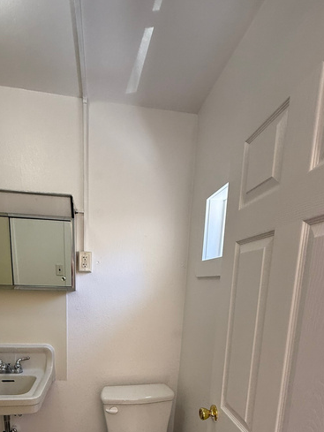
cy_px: 331
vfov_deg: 70.5
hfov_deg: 60.8
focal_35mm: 22
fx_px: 274
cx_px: 137
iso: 125
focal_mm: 2.22
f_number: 2.2
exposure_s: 1/99
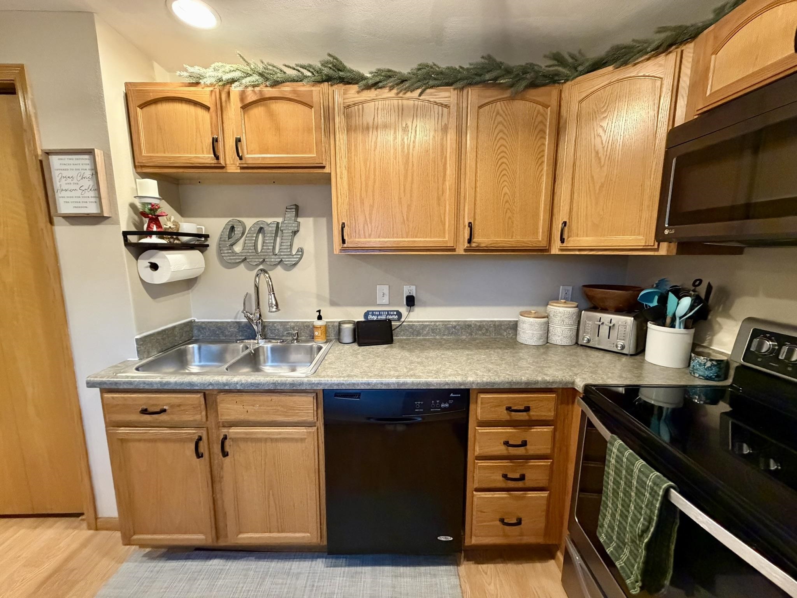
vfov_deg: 85.7
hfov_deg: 102.1
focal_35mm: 14
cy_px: 299
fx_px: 322
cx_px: 398
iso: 640
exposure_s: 1/60
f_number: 2.2
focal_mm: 2.22
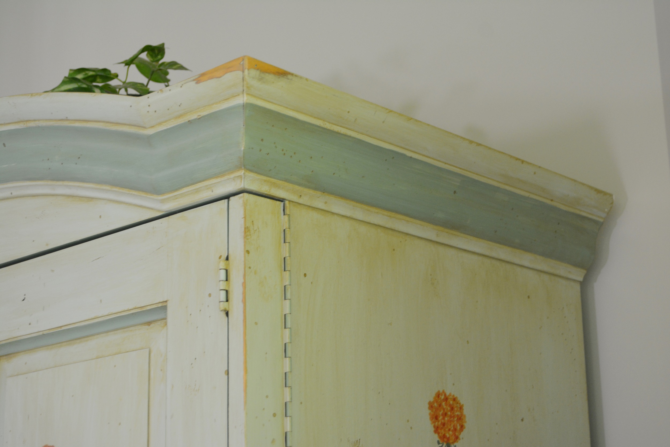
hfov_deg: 29.2
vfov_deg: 19.7
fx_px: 1284
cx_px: 335
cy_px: 224
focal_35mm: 69
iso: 720
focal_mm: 46
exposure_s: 1/60
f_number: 5.3
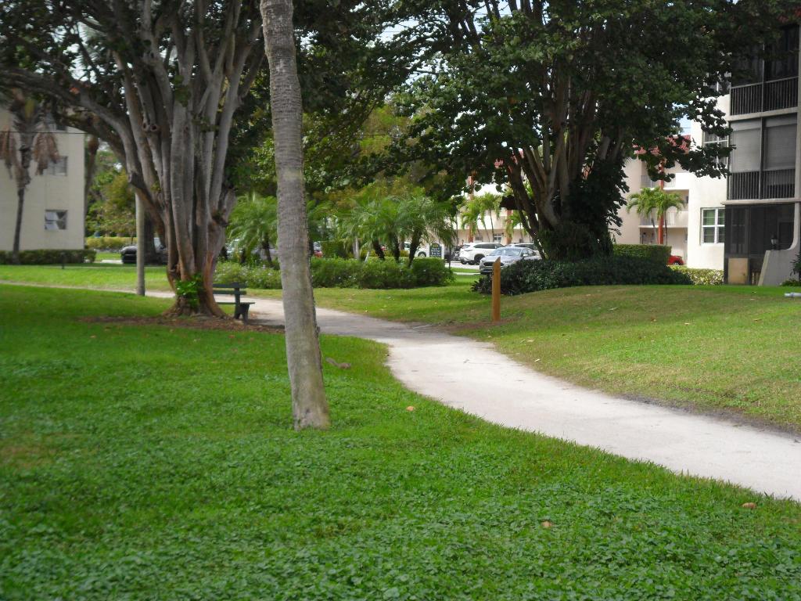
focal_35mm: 74
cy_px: 300
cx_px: 400
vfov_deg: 19.9
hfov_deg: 26.3
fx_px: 1712
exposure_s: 1/350
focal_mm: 13.2
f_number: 3.9
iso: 100
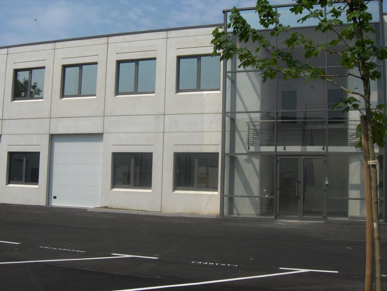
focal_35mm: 39
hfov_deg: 47.8
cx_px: 194
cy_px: 146
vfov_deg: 36.9
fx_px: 437
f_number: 4.8
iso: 100
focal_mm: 8
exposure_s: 1/1250
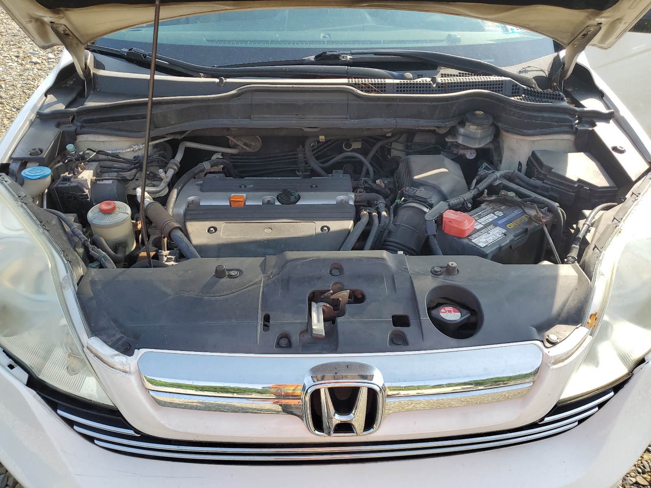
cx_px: 326
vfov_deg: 53.1
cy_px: 244
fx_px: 489
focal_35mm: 26
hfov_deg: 67.3
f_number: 1.5
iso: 50
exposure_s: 1/833
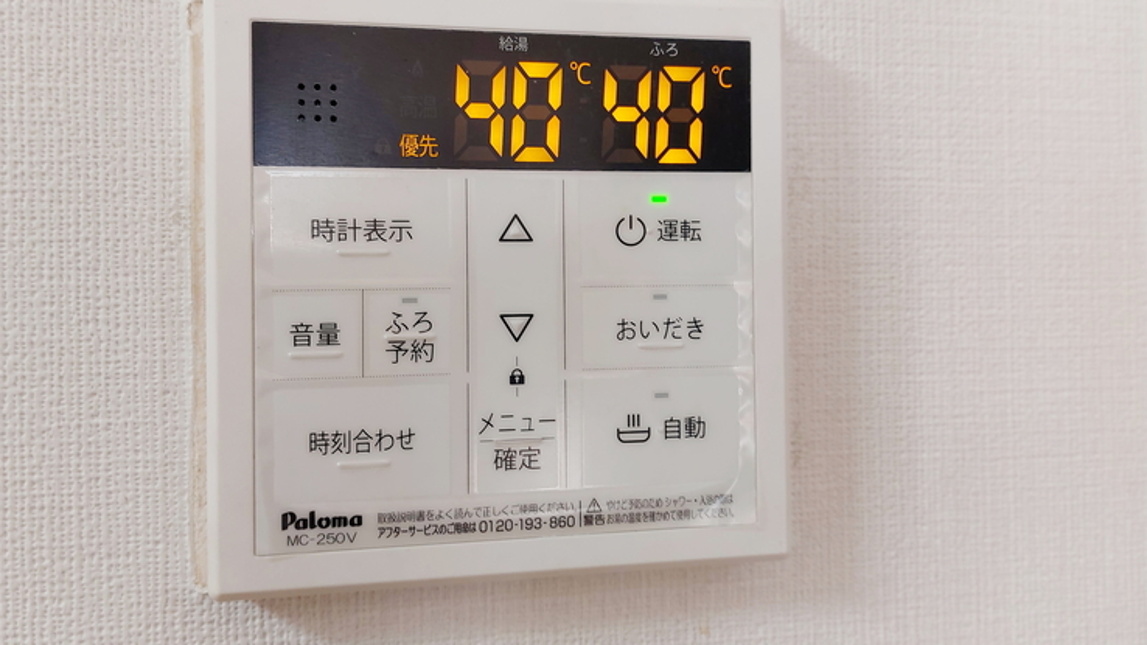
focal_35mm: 34
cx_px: 550
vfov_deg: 34.6
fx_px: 1034
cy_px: 281
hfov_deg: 58.0
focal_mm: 5.23
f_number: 1.8
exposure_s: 1/24
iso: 40
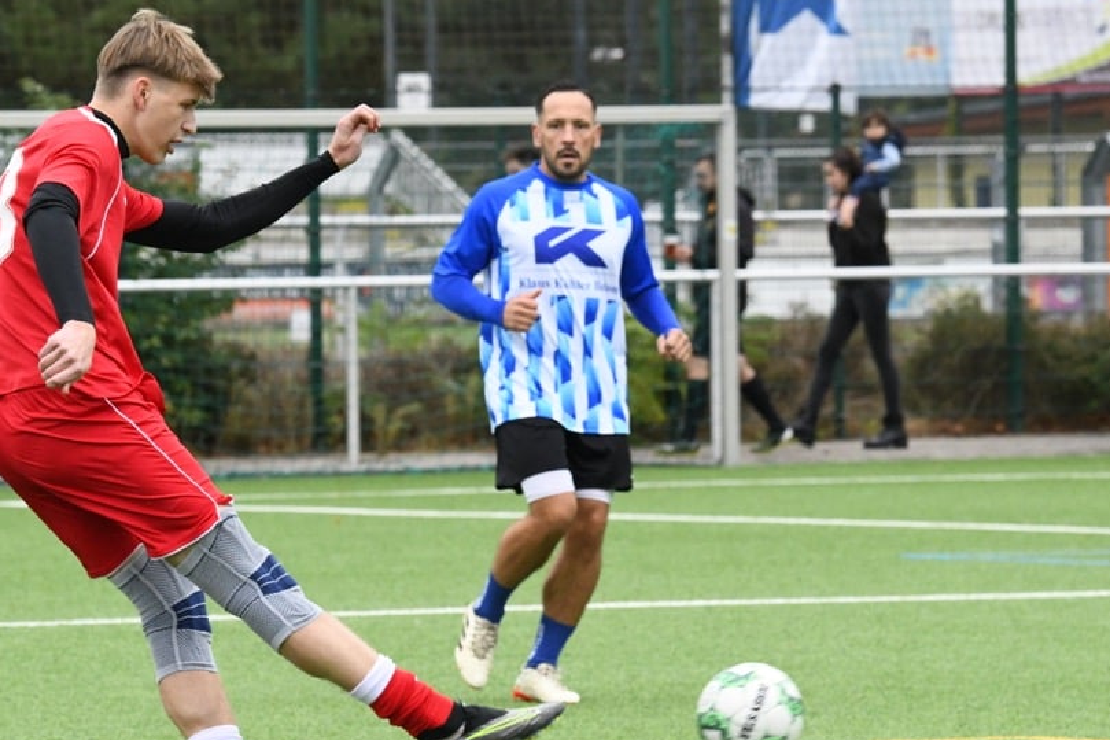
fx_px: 11220
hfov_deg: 5.7
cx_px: 582
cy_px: 465
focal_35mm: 364
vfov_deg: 3.8
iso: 6400
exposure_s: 1/1600
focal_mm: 230
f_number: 10
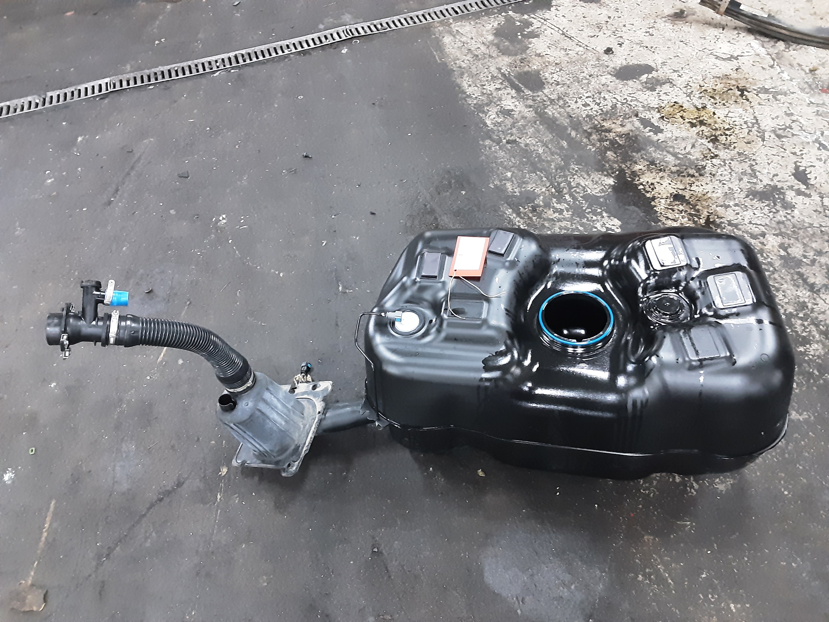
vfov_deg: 51.4
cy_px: 311
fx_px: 647
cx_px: 414
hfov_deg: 65.3
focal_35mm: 27
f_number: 1.9
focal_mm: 2.91
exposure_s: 1/20
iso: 500
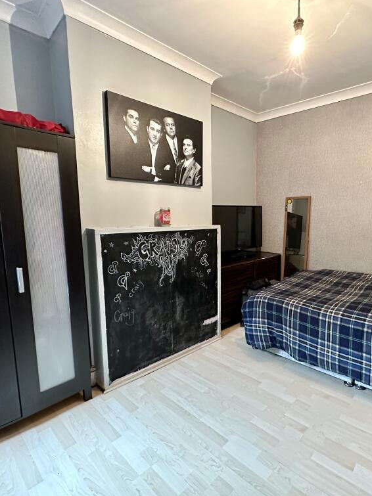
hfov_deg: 67.7
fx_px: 272
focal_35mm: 19
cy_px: 250
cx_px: 231
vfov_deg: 84.7
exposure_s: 1/50
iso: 800
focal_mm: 2.22
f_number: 2.2
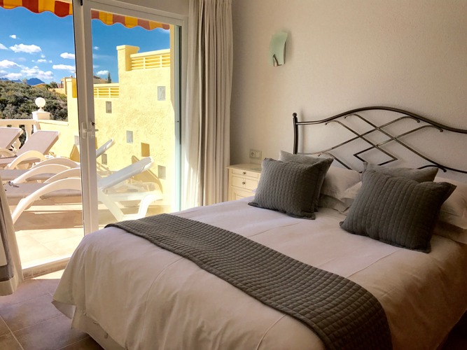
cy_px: 175
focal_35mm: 28
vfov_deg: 49.7
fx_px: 378
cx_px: 234
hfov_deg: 63.5
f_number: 1.8
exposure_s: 1/2457
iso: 20
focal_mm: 3.99
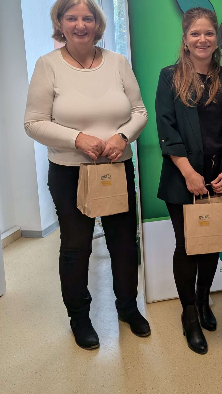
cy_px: 154
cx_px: 226
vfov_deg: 50.1
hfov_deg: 27.8
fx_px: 419
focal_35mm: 40
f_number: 1.68
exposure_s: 1/49.3
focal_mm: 6.9
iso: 24
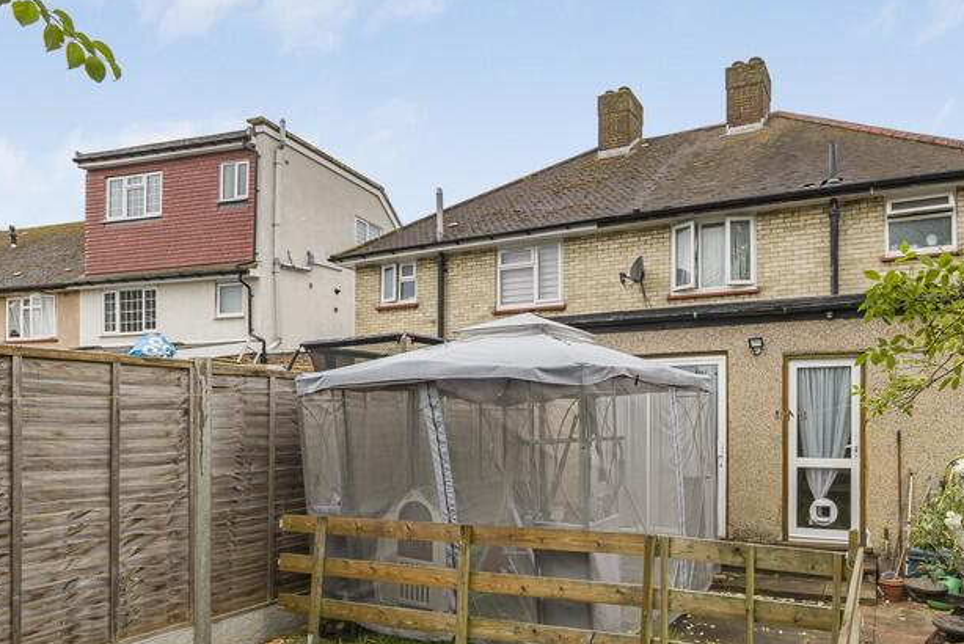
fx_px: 536
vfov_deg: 61.6
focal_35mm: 20
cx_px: 669
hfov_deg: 80.2
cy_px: 379
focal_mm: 12
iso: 320
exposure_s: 1/125
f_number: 9
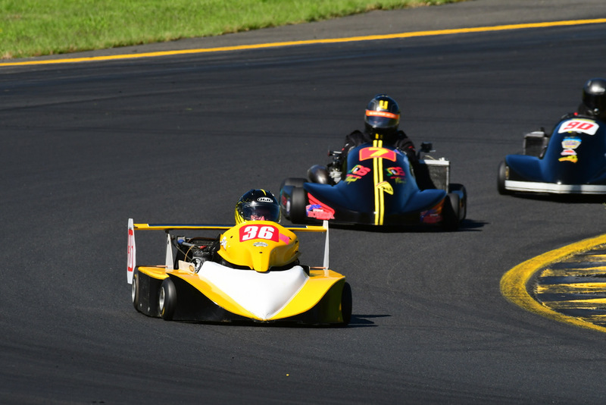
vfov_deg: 1.8
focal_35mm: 750
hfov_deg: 2.7
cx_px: 303
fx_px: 12629
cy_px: 202
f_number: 11
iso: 400
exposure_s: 1/640
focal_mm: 500
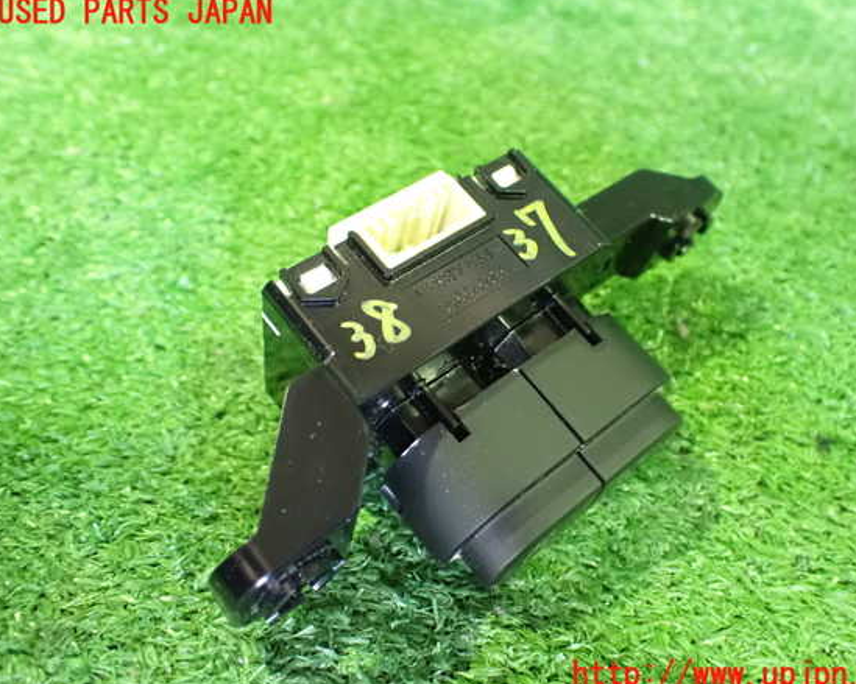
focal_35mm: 32
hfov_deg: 55.6
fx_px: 811
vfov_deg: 45.8
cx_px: 457
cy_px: 344
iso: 1600
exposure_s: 1/25
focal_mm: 5.4
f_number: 2.3
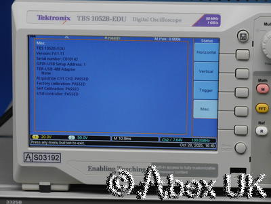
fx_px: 1519
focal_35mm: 194
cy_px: 102
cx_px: 136
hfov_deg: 10.2
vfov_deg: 7.7
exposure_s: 1/13
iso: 400
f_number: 11
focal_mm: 97
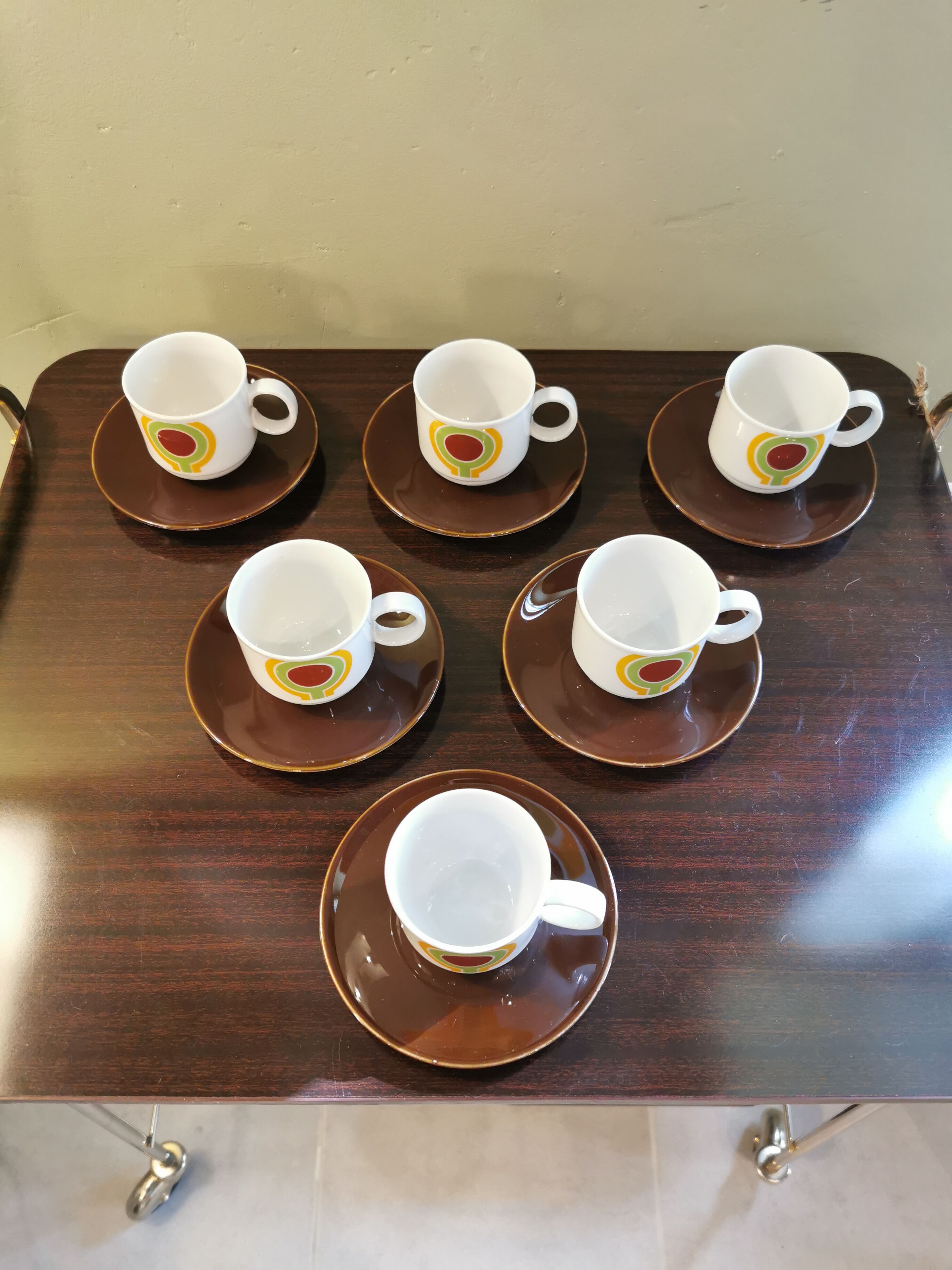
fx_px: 990
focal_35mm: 27
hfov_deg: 51.4
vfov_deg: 65.3
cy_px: 635
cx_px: 476
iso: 200
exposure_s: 1/50
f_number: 1.6
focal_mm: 5.56
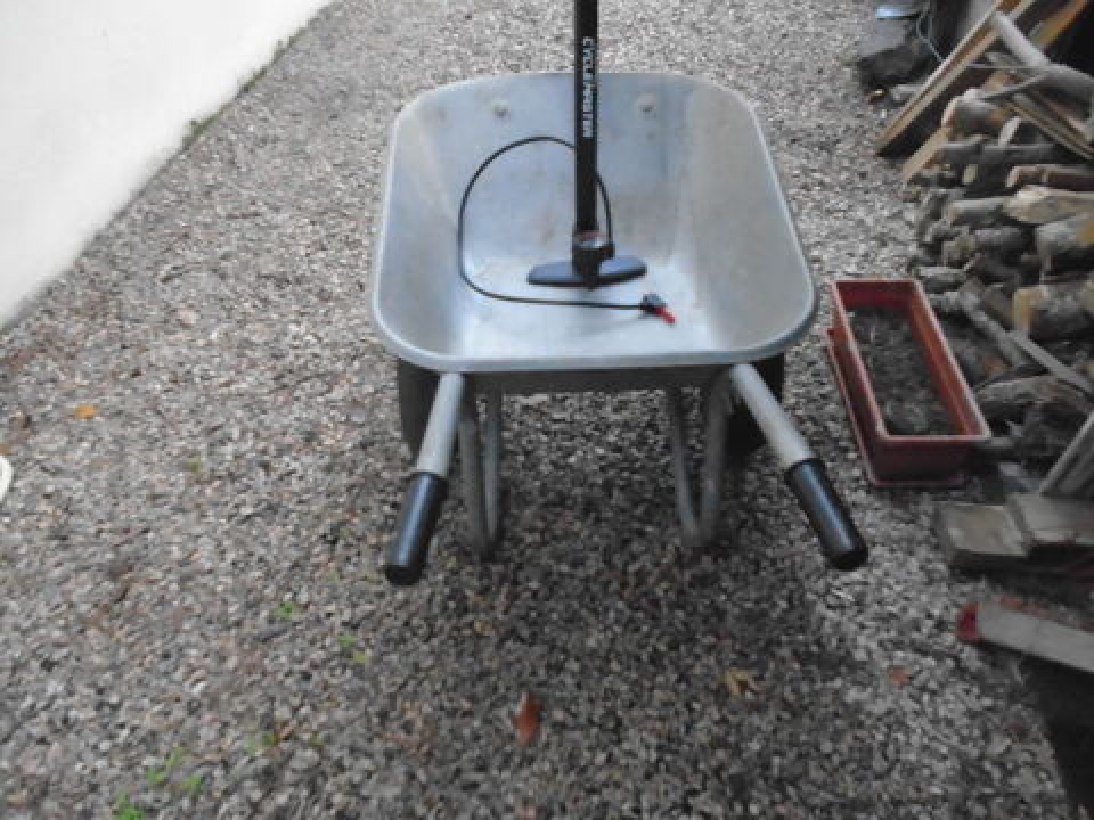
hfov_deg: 67.3
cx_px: 547
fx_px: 822
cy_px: 410
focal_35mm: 26
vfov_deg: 53.1
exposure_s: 1/60
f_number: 3.2
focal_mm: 4.6
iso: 1600
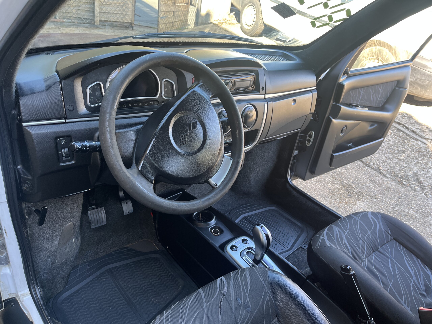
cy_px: 162
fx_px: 324
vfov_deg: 53.1
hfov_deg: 67.3
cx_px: 216
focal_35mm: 26
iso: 64
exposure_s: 1/121
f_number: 1.6
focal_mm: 5.1
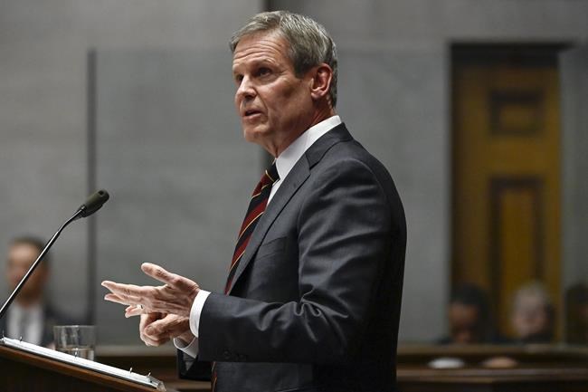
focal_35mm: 195
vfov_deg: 7.0
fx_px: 3184
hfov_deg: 10.6
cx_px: 294
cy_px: 196
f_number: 4
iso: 8000
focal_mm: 195
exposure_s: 1/250
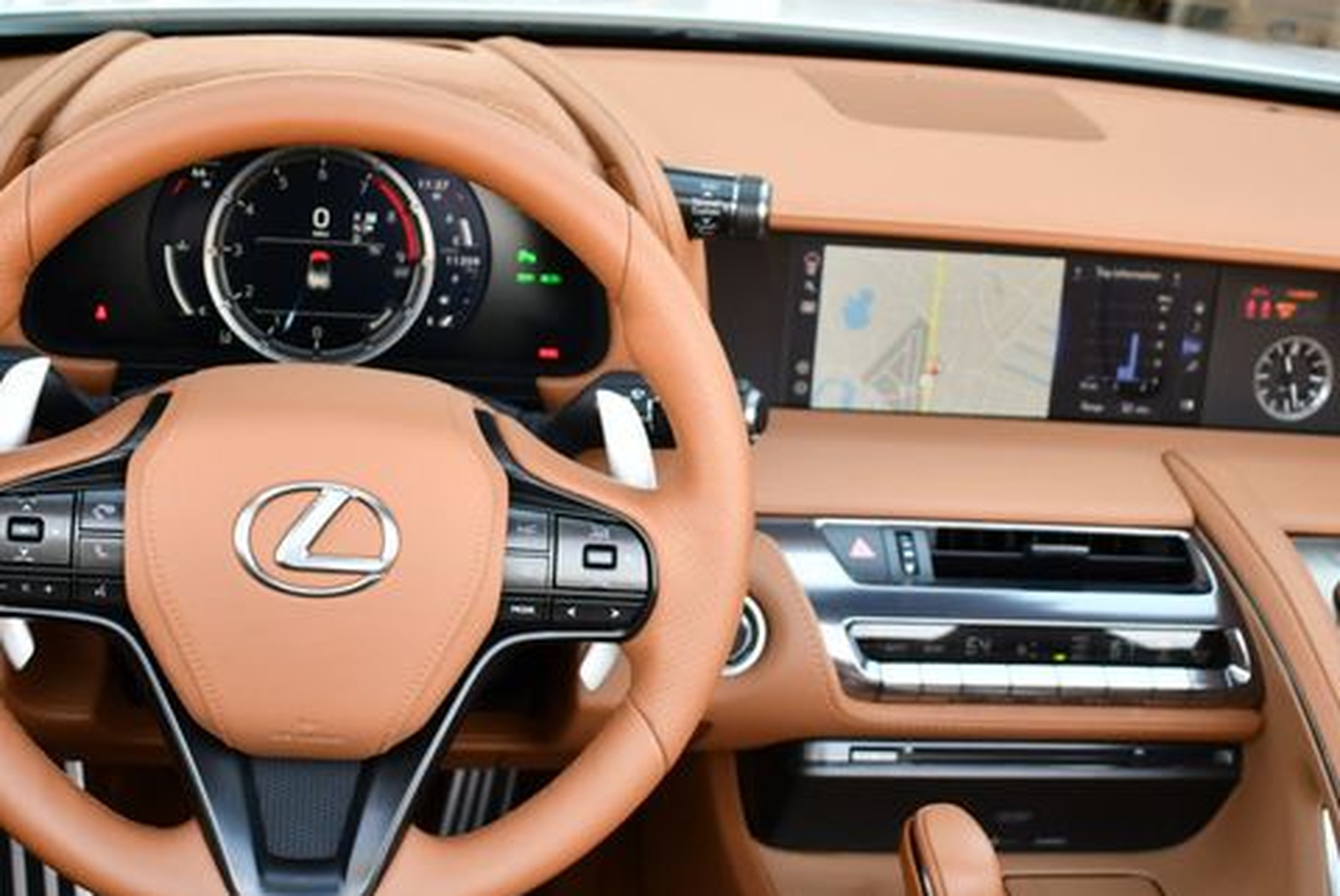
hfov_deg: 35.6
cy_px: 525
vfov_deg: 24.2
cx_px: 625
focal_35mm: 56
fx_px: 2086
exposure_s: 1/250
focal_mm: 21
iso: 500
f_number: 3.8
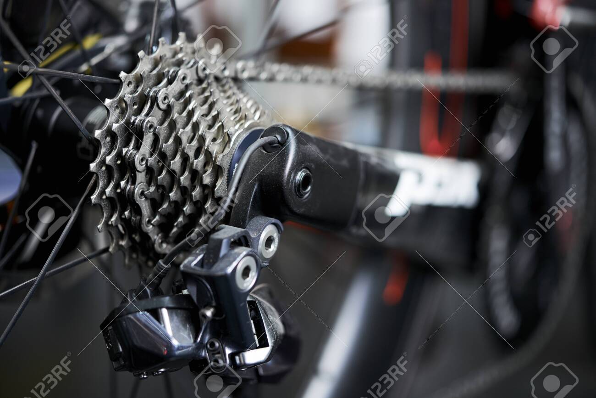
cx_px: 298
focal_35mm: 60
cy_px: 199
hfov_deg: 33.4
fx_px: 993
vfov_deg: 22.6
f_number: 3.5
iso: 250
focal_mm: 60
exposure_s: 1/125
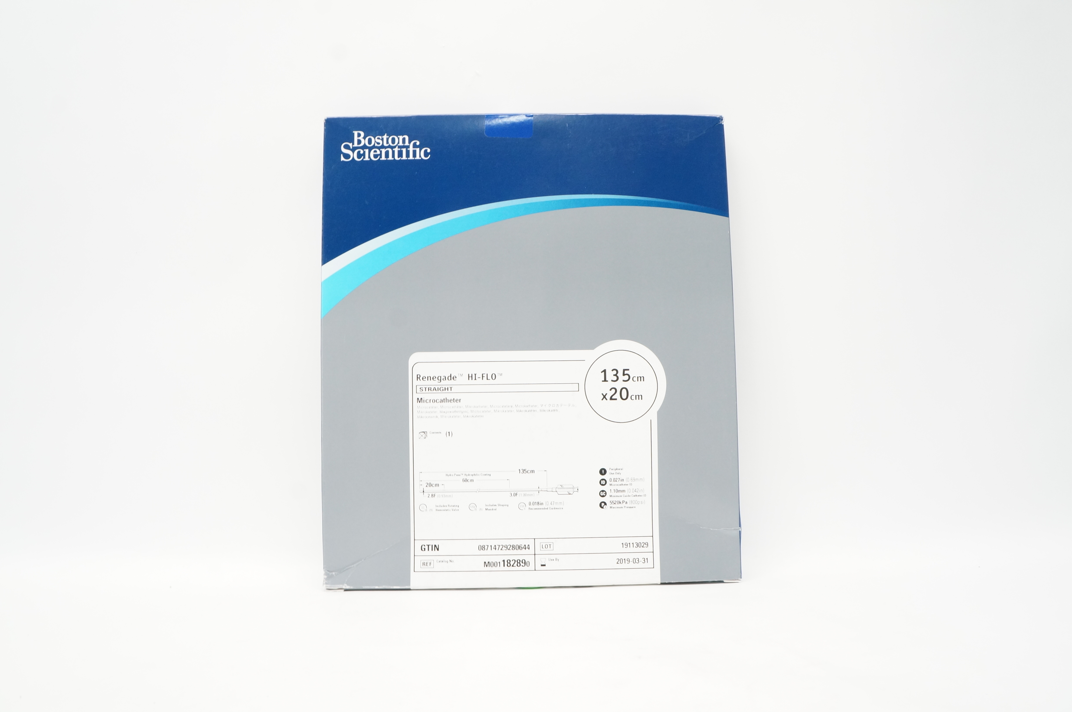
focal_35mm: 27
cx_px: 536
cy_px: 356
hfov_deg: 67.4
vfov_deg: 47.8
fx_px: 803
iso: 800
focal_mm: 18
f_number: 9
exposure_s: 1/20
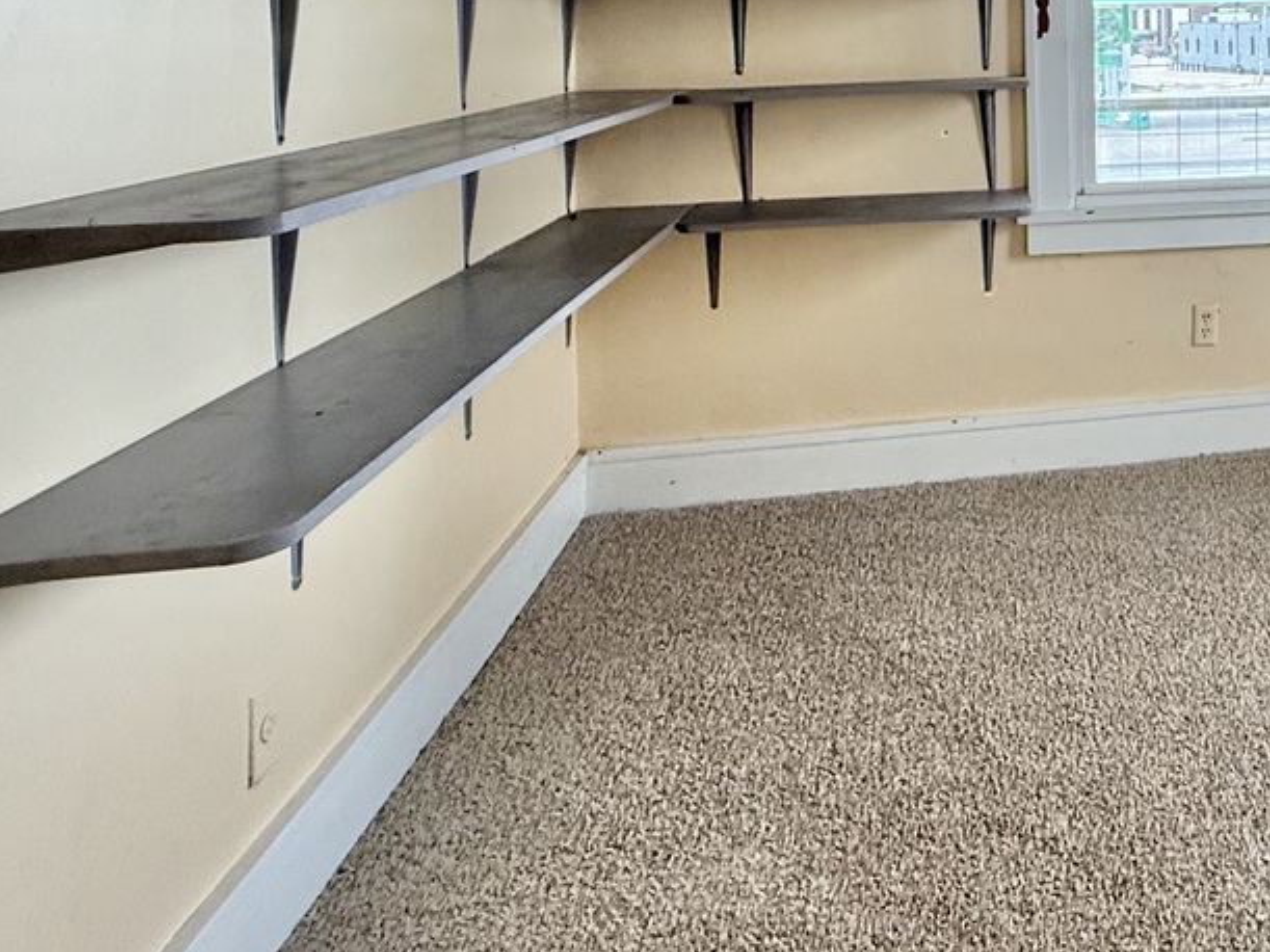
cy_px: 17
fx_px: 1210
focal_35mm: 33
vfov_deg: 38.5
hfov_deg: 47.7
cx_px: 1214
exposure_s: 1/99
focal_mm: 2.22
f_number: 2.2
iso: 250
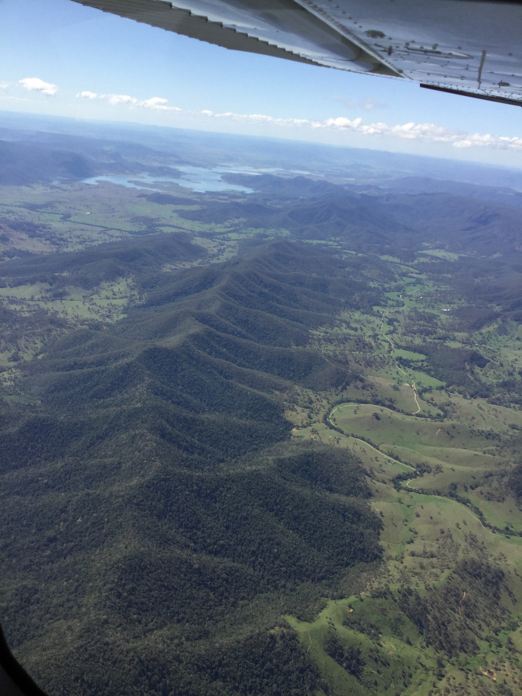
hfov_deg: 45.4
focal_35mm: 31
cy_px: 348
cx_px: 261
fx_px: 623
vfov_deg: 58.4
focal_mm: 3.3
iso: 25
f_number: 2.4
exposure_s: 1/1199
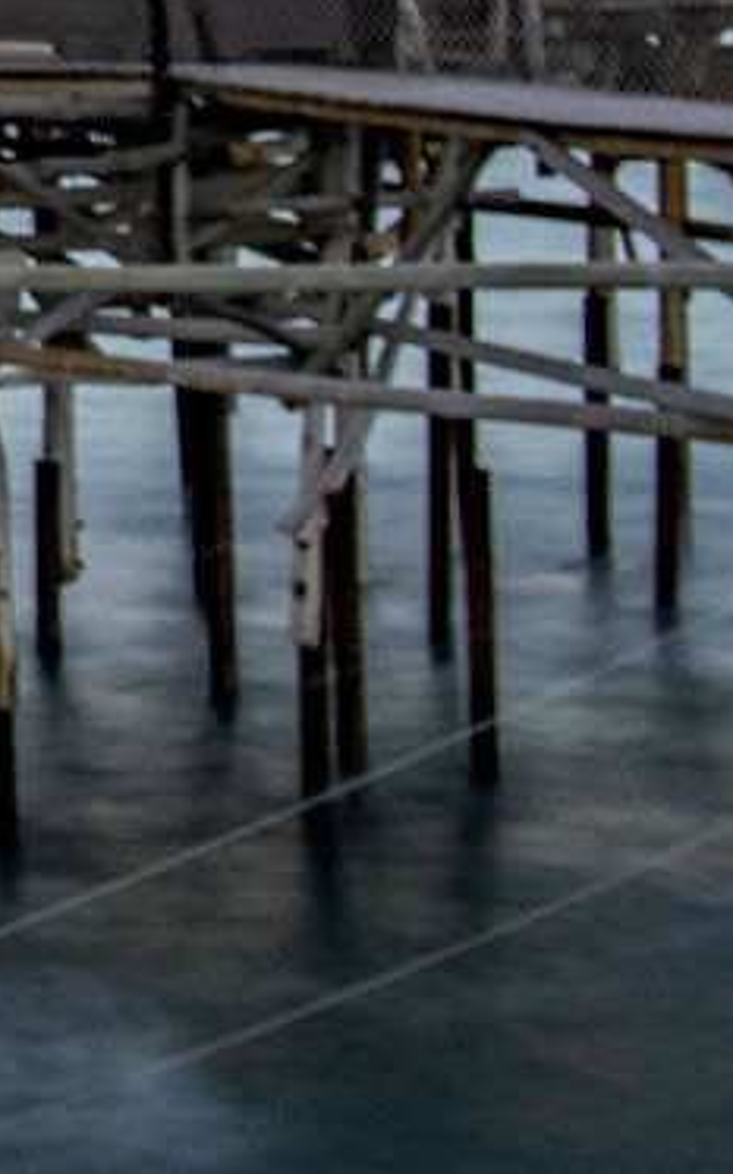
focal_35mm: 210
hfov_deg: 5.5
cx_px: -2149
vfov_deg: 9.6
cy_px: -711
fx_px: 6715
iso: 100
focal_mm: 32
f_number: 9
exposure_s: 10
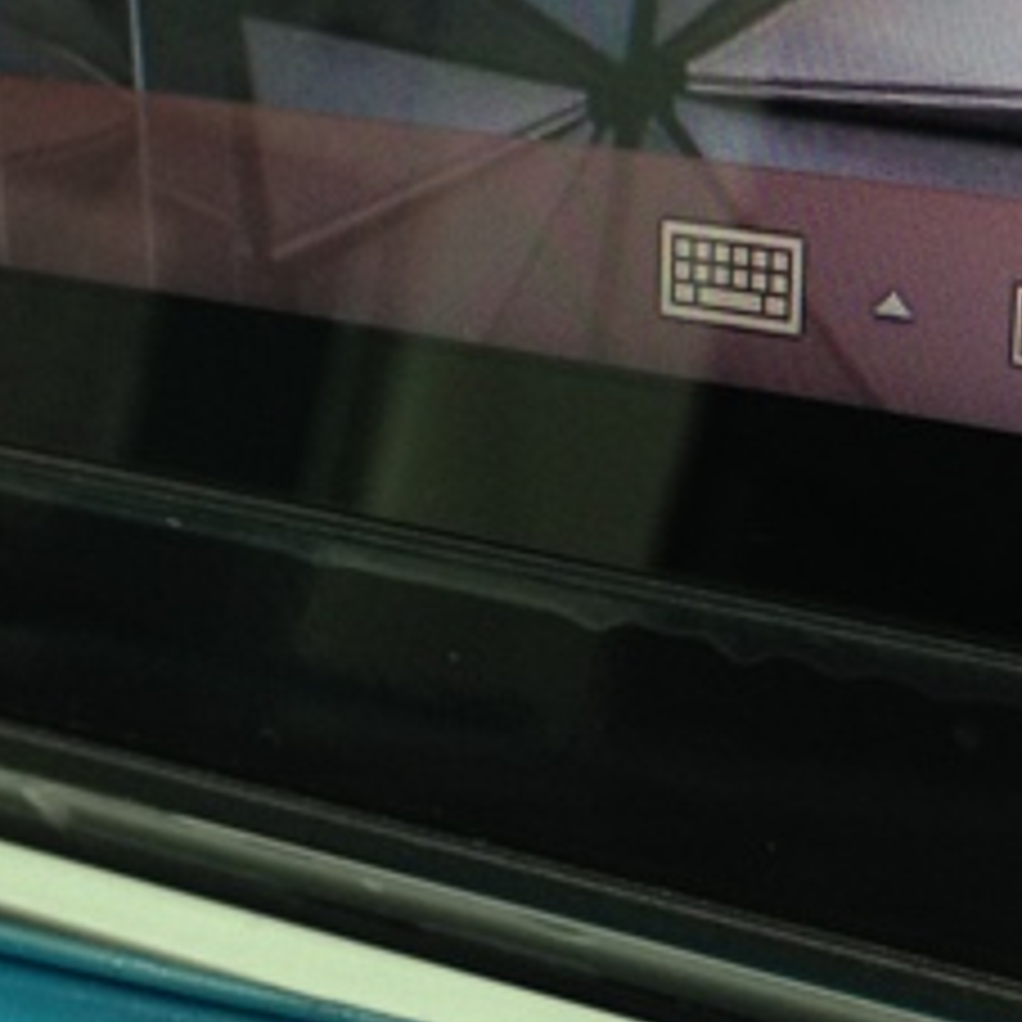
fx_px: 3440
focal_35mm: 103
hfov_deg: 16.9
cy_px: 531
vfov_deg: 16.9
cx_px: 563
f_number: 2.4
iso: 100
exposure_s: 1/20
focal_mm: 4.12
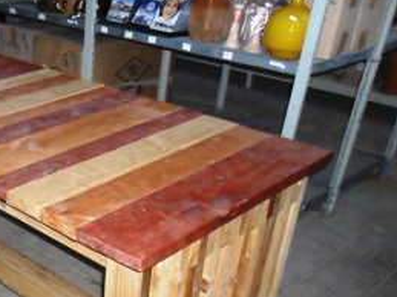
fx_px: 573
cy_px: 254
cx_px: 31
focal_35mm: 50
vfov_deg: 28.2
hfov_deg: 35.6
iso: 400
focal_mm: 4.9
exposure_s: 1/45
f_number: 3.5
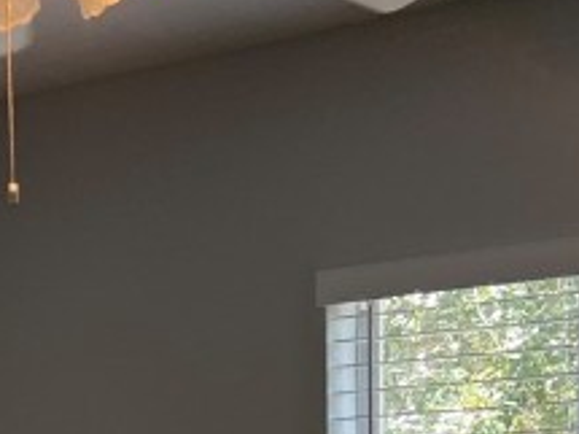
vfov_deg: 10.9
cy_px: 868
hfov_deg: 15.8
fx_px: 2073
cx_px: 83
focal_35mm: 124
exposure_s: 1/120
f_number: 1.5
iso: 80
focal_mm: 5.7
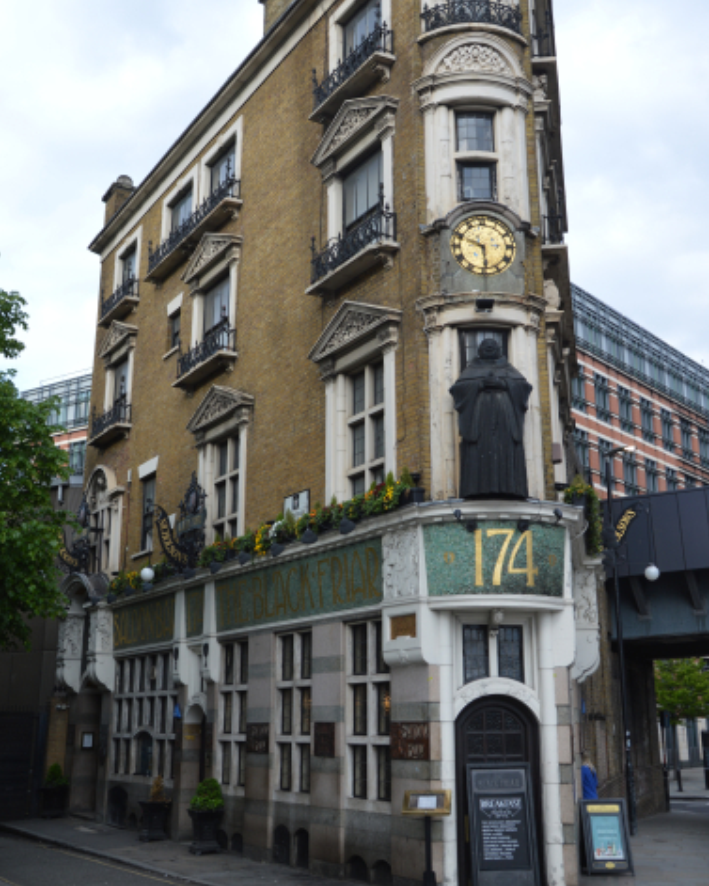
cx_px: 362
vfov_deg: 42.8
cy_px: 384
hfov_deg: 34.9
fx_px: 1128
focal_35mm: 43
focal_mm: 24
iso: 100
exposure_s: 1/125
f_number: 5.6
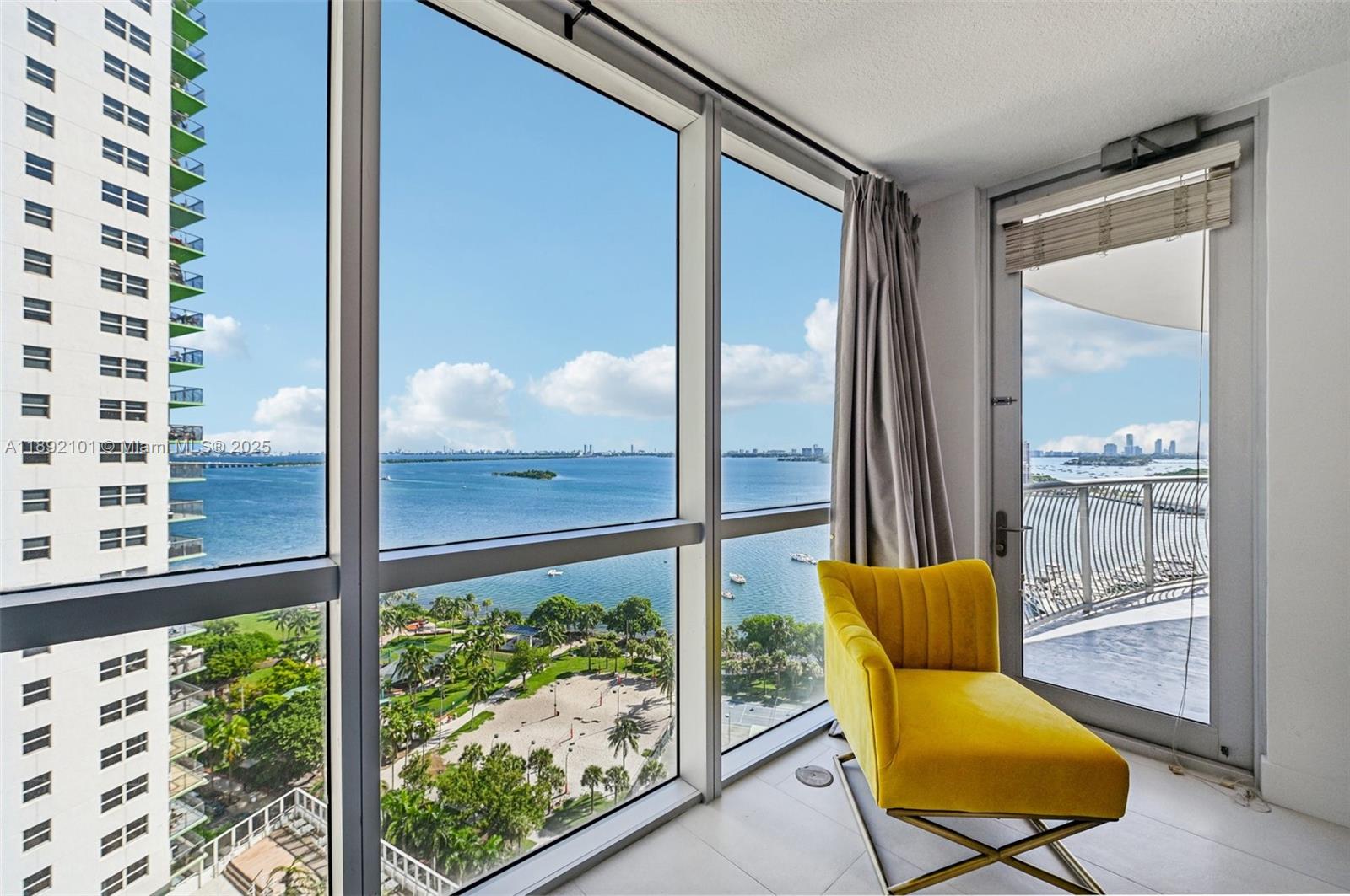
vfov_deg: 81.1
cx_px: 675
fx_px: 524
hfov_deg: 104.3
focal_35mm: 14
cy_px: 448
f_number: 5.6
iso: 100
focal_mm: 14
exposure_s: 1/200
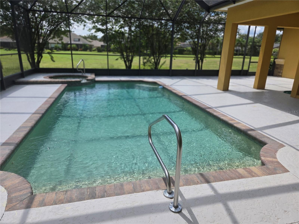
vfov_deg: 58.9
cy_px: 112
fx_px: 199
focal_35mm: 23
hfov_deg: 73.9
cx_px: 150
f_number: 1.8
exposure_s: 1/2921
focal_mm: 5.4
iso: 64
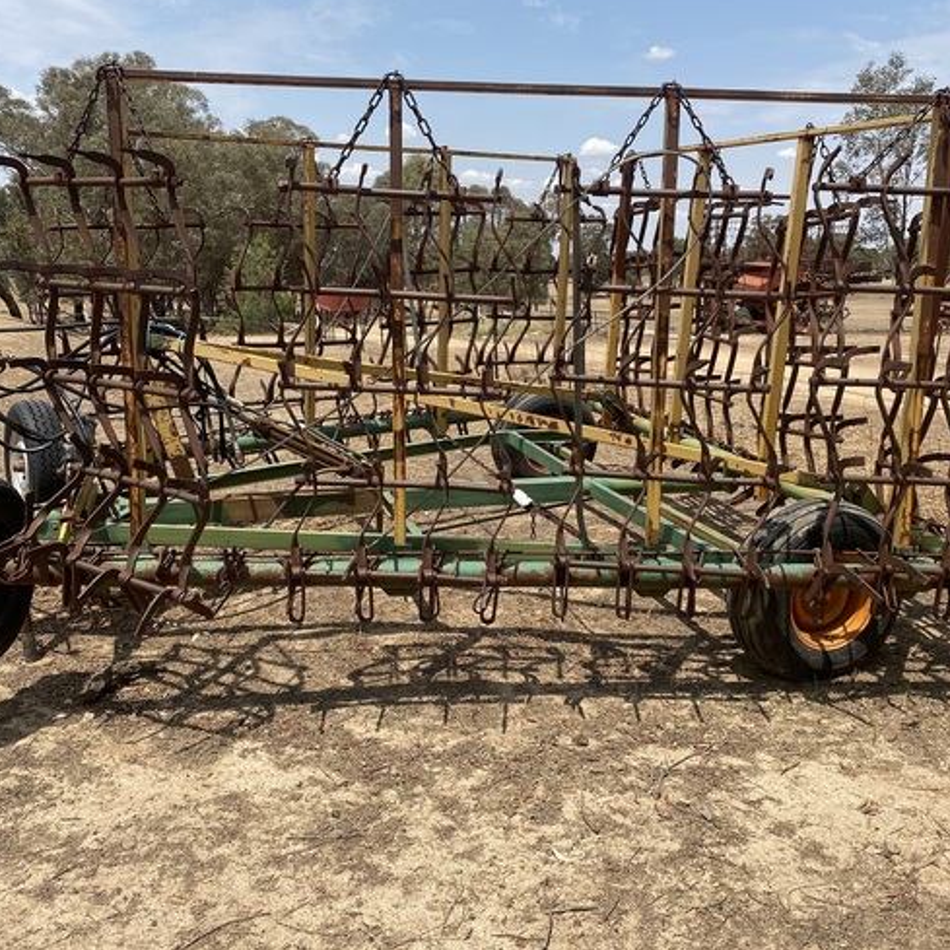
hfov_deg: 52.5
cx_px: 505
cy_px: 471
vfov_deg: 52.5
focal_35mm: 31
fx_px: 963
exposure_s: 1/2899
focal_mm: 4.25
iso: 32
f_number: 1.8
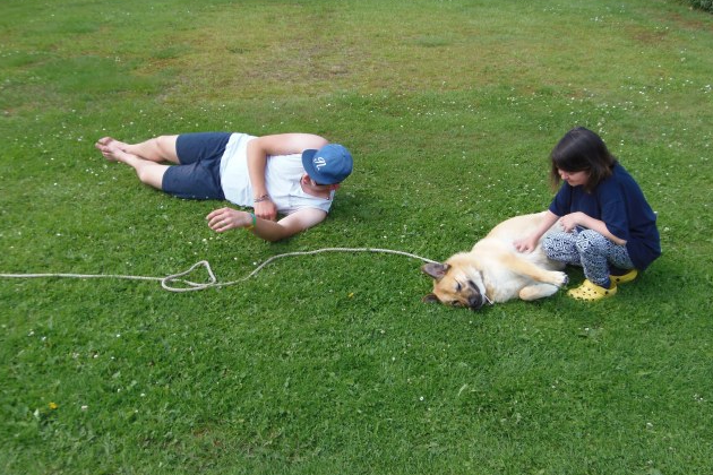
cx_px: 353
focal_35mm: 37
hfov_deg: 51.9
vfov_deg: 35.9
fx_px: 733
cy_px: 239
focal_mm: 6.5
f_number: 3.4
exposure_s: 1/400
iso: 64
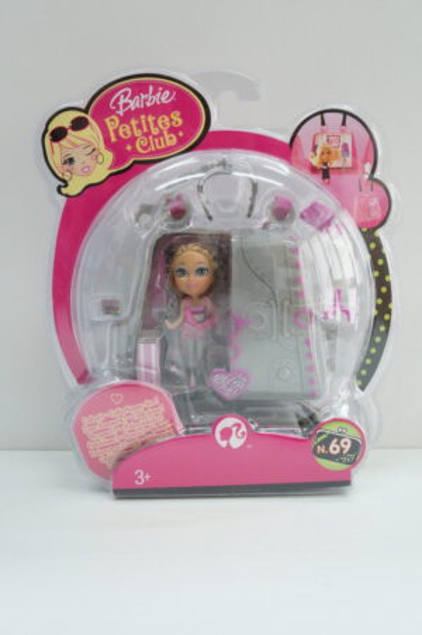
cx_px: 211
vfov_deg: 59.5
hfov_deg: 41.7
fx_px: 555
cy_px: 318
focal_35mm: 32
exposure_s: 1/60
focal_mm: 21
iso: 1250
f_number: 5.6
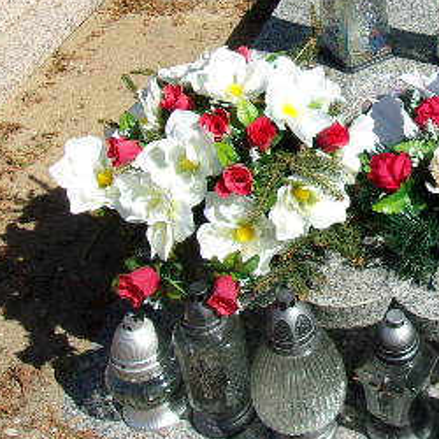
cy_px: 76
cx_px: 428
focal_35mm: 61
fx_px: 875
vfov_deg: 27.5
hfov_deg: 26.8
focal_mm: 4.9
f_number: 10.4
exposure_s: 1/110
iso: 80
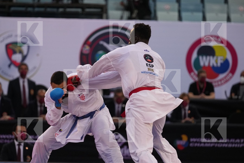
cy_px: 82
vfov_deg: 4.6
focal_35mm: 300
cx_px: 122
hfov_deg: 6.9
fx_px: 2033
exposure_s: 1/1000
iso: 1600
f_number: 2.8
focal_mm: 200
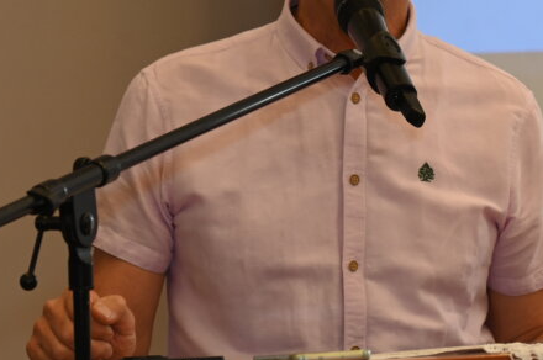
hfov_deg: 10.1
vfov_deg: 6.7
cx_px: 279
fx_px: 3088
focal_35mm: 205
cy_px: 114
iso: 1250
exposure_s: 1/100
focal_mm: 88
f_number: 6.3
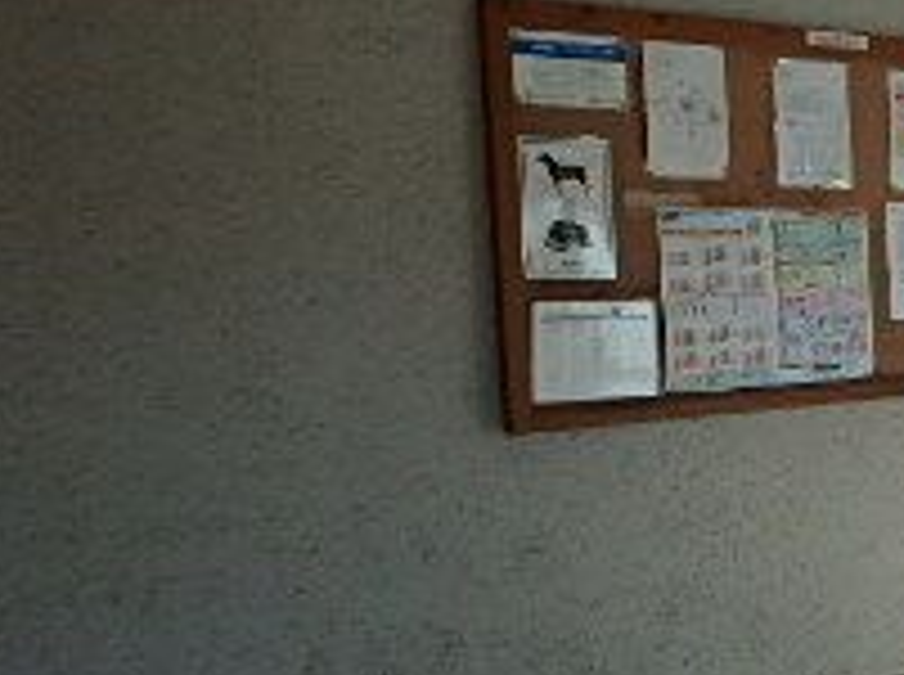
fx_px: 1747
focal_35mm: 67
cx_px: 1331
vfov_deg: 21.5
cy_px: 562
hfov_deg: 23.6
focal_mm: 3.7
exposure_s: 1/160
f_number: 3.5
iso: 125
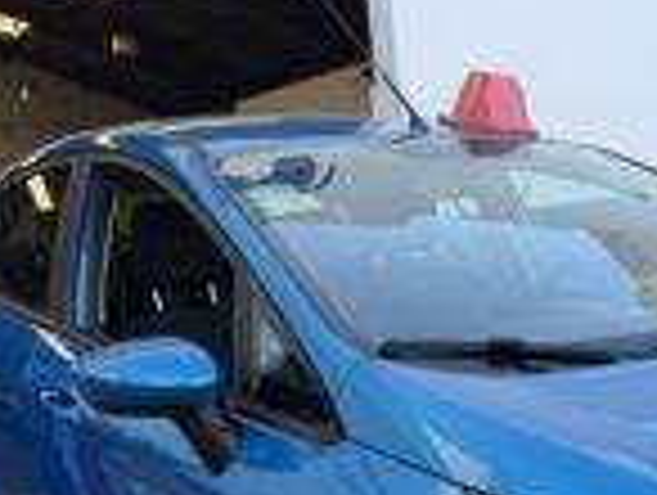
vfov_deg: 23.0
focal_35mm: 59
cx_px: 626
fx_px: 1122
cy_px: 580
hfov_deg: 30.8
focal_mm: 6.76
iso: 80
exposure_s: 1/426
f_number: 1.78
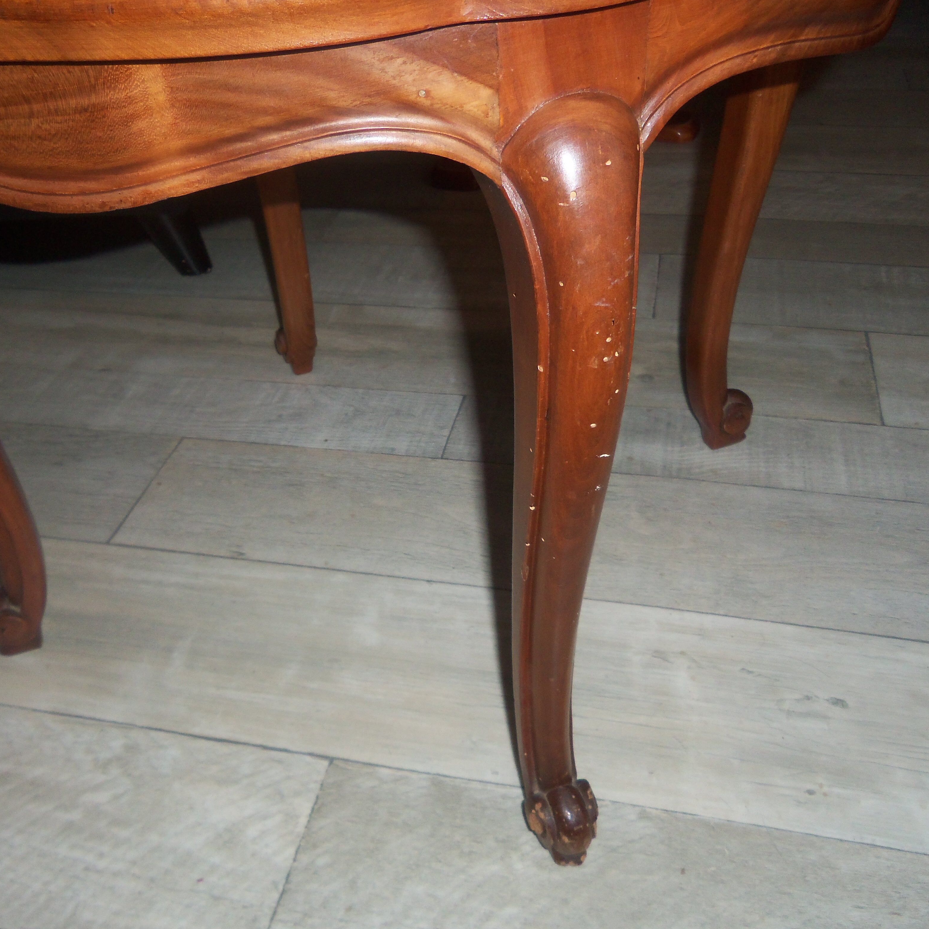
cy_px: 465
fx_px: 1032
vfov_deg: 48.5
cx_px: 402
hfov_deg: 48.3
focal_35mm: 34
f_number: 3.9
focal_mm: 5.1
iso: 100
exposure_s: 1/40
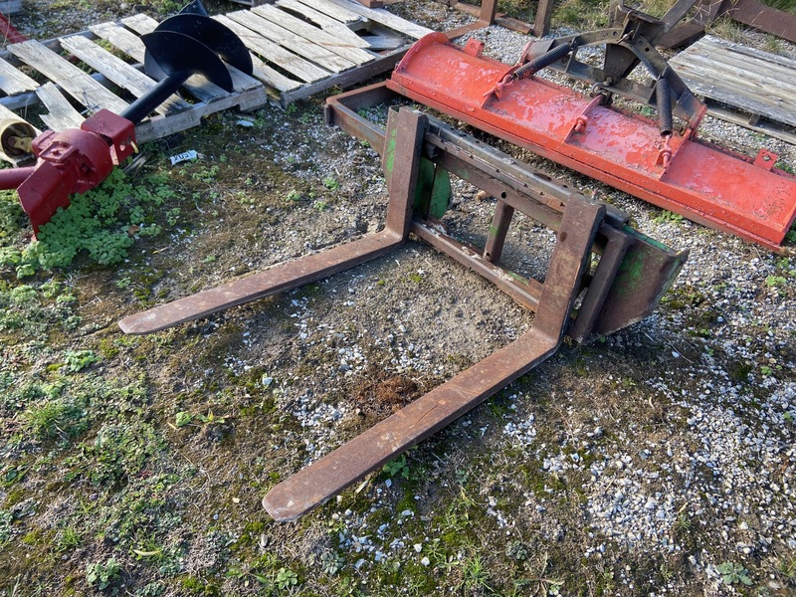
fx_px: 598
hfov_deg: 67.3
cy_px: 298
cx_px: 398
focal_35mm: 26
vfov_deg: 53.1
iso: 32
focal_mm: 4.25
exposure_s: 1/130
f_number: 1.8
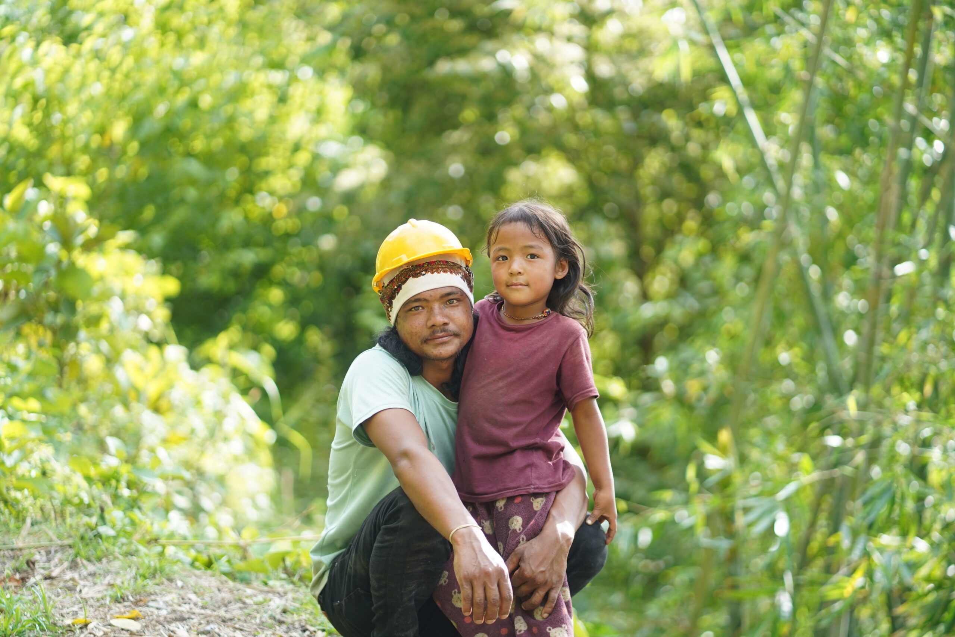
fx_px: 2255
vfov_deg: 16.1
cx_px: 478
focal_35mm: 85
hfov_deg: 23.9
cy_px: 318
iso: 320
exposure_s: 1/1250
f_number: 1.8
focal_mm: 85
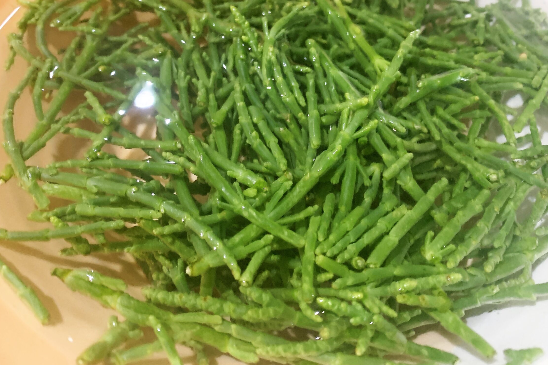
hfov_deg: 60.3
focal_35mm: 31
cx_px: 284
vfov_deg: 41.9
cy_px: 130
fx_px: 472
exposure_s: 1/25
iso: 400
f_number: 1.8
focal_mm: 4.25
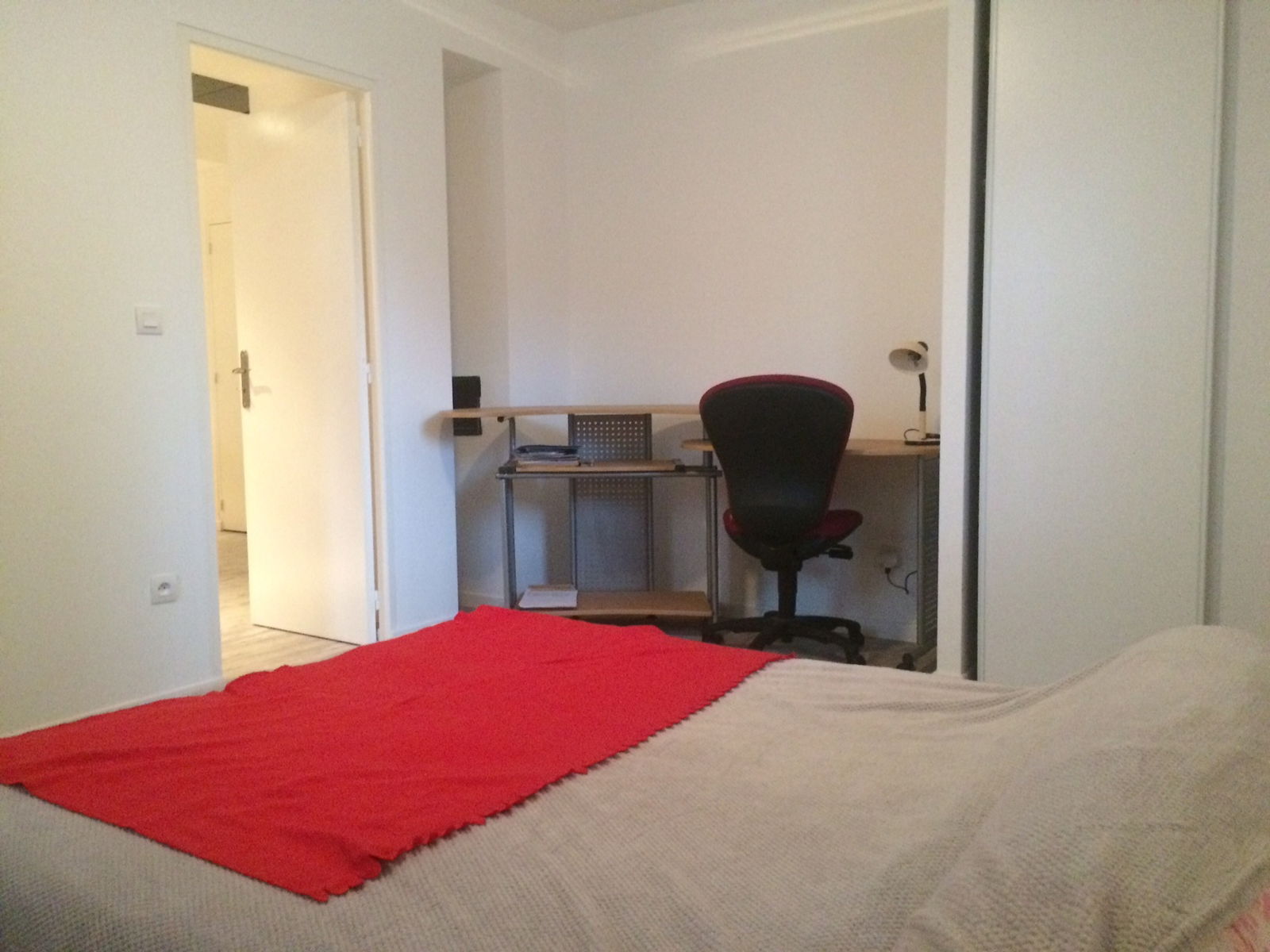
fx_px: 1064
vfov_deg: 48.2
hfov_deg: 61.7
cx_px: 635
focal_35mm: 29
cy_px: 476
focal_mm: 4.15
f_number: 2.2
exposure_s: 1/17
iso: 400
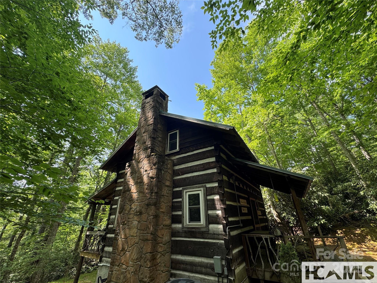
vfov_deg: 85.7
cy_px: 142
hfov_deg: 102.1
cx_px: 188
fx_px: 152
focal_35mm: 14
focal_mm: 2.22
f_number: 2.2
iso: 40
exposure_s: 1/295
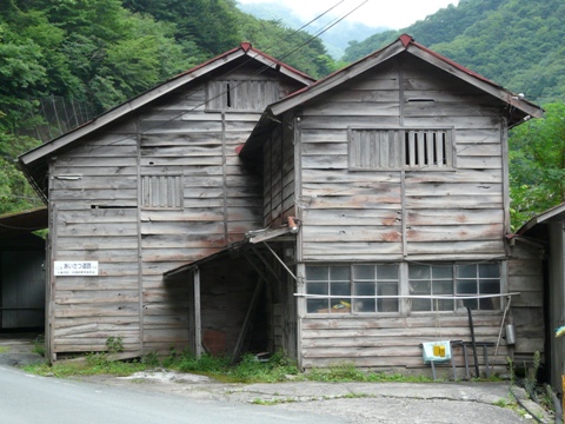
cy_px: 212
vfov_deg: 18.9
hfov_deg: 25.0
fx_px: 1273
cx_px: 282
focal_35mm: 78
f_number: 4
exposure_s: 1/200
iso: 160
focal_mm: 10
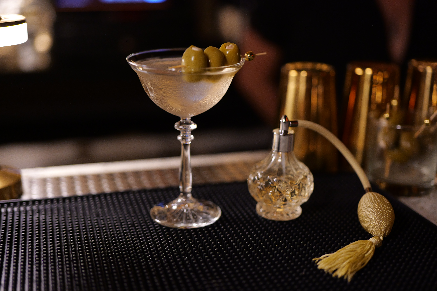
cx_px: 218
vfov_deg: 27.0
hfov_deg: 39.6
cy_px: 146
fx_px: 607
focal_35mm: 50
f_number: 1.8
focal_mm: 50
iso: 6400
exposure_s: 1/320
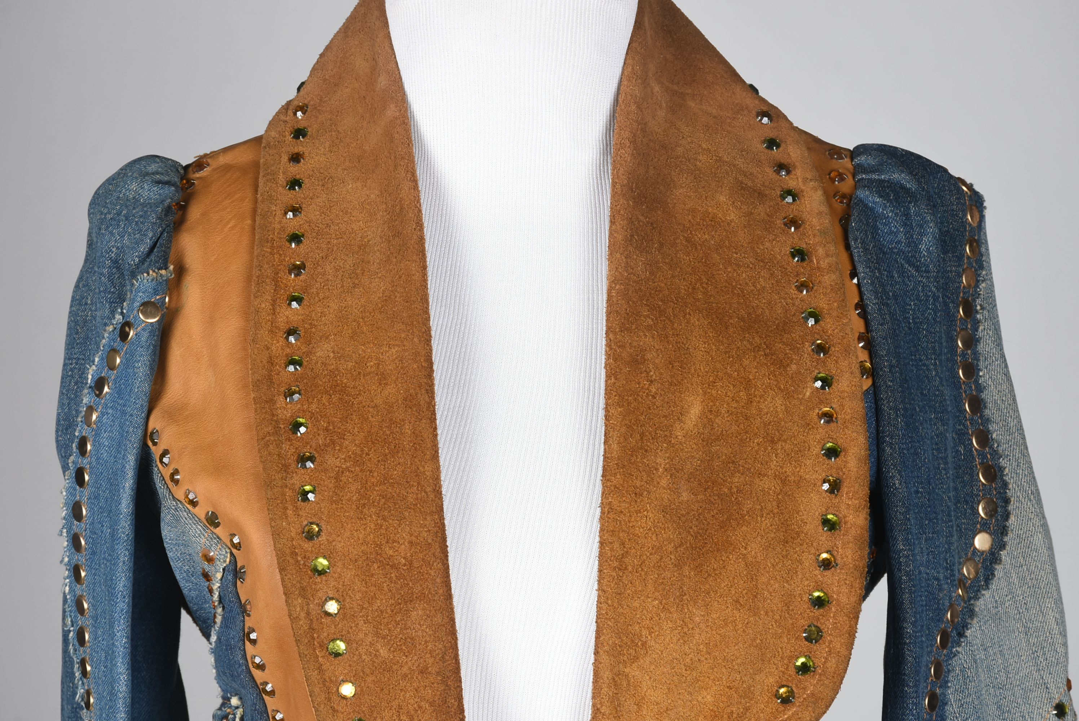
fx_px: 3599
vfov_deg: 11.4
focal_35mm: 120
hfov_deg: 17.0
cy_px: 360
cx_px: 540
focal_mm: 80
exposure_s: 1/125
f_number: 13
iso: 200
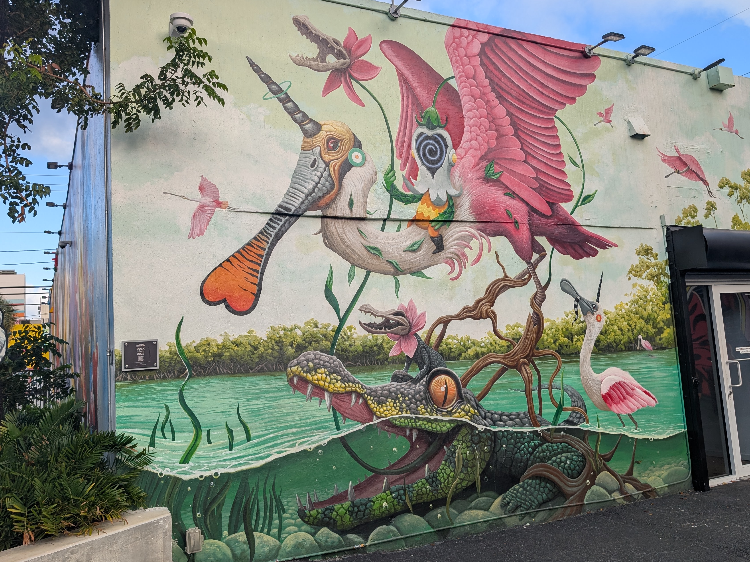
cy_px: 272
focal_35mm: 29
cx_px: 380
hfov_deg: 61.7
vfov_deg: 48.2
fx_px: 628
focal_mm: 6.9
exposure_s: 1/416
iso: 18
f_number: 1.68
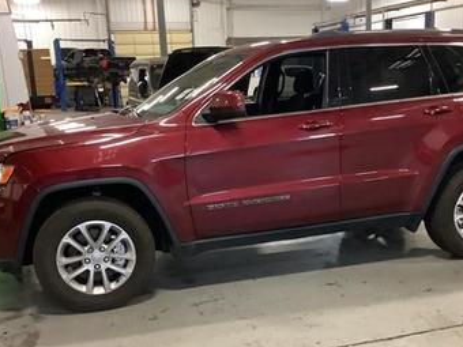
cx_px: 252
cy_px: 225
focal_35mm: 46
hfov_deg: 41.2
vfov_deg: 31.3
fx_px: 615
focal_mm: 3.3
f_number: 2.4
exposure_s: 1/33
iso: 400
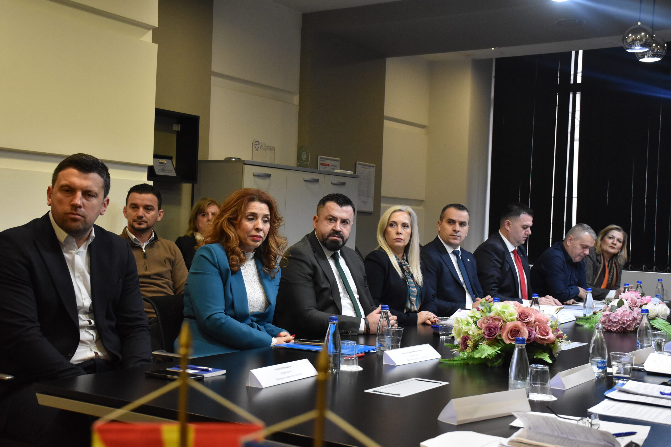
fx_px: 839
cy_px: 224
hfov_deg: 43.6
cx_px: 336
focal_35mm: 45
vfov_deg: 29.9
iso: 2500
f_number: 5.6
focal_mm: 30
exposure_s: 1/50
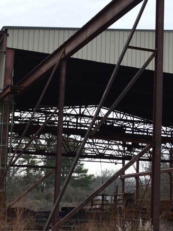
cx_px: 200
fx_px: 526
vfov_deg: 24.7
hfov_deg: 17.9
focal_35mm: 79
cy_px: 133
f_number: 5.6
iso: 100
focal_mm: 22
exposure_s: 1/125
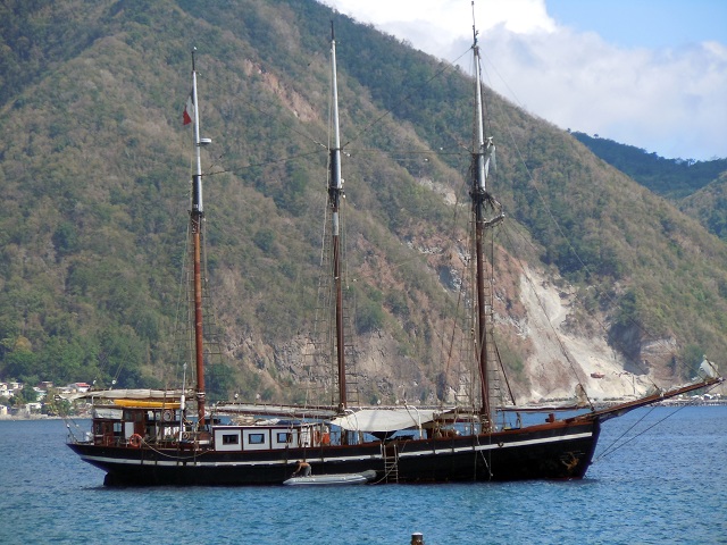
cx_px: 364
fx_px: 4116
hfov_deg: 10.1
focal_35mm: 196
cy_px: 272
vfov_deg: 7.6
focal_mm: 35
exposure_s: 1/400
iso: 100
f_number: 5.6
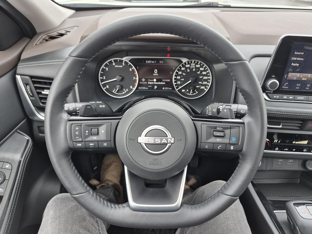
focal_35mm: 23
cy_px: 117
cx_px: 156
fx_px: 207
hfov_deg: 73.9
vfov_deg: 58.9
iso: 64
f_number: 1.8
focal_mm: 5.4
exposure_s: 1/100
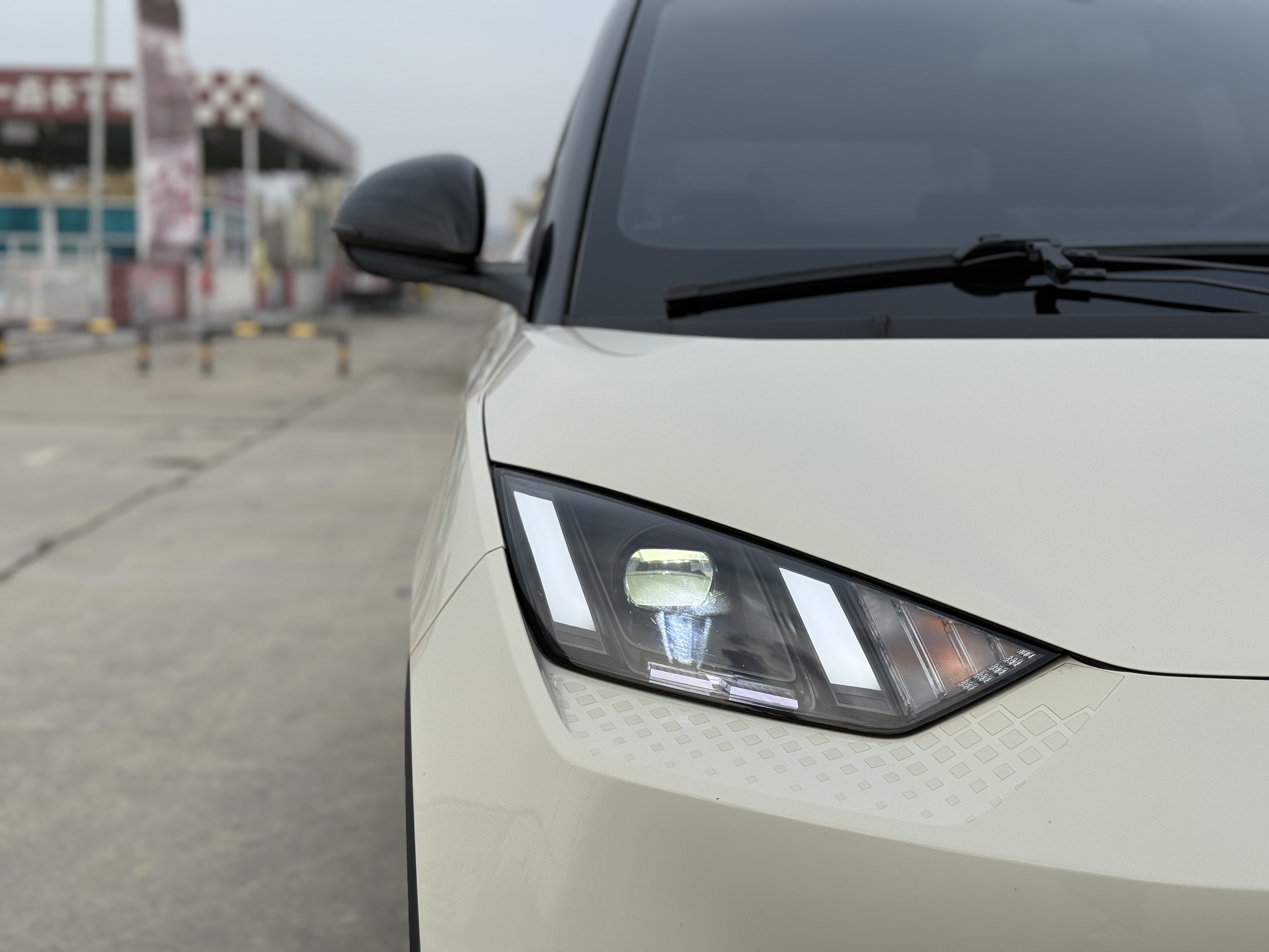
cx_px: 634
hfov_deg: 39.7
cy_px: 476
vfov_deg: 30.3
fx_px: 1760
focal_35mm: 48
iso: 64
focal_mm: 6.76
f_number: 1.78
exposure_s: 1/2088
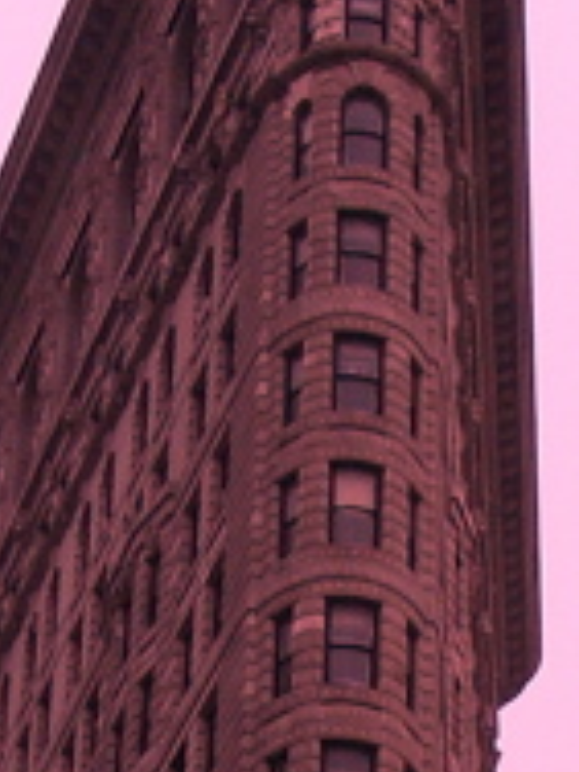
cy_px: 1205
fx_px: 3546
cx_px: 322
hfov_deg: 9.3
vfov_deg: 11.8
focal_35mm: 159
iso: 50
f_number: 4.3
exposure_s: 1/250
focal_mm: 5.8
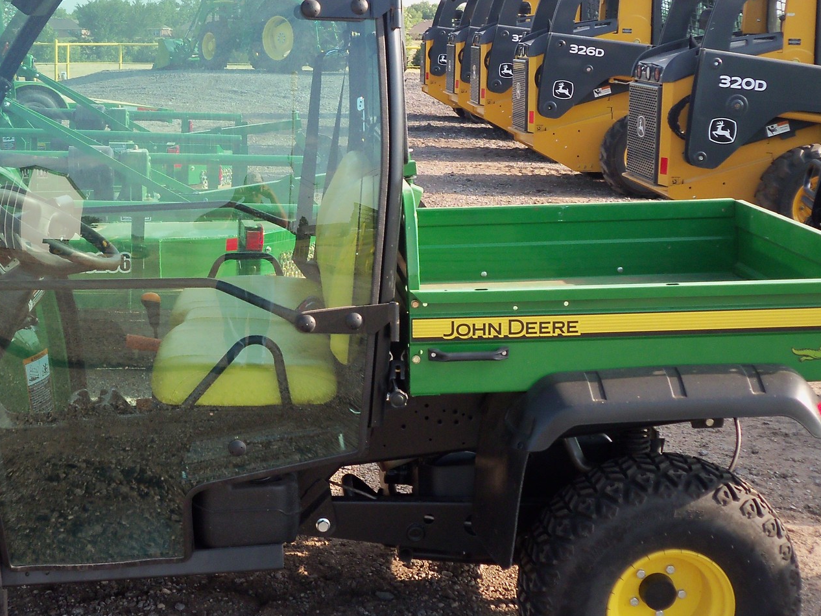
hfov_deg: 34.6
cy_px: 255
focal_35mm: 55
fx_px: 1305
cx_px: 266
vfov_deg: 26.5
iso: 80
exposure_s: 1/250
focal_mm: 5.7
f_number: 2.9
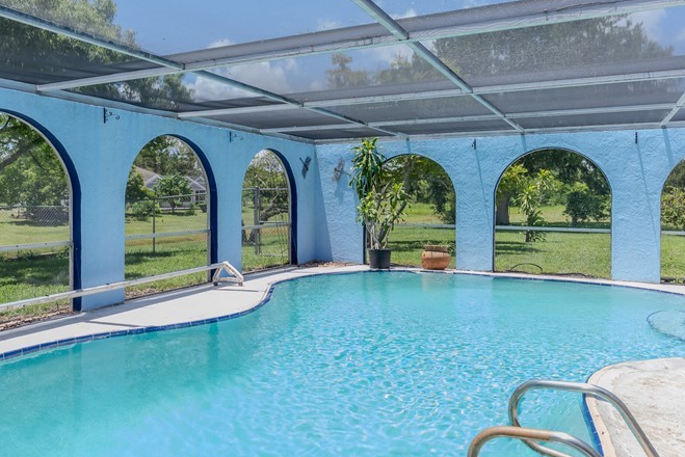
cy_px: 203
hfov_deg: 65.3
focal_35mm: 28
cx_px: 308
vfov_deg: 46.4
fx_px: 533
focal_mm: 17
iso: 100
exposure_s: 1/40
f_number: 8
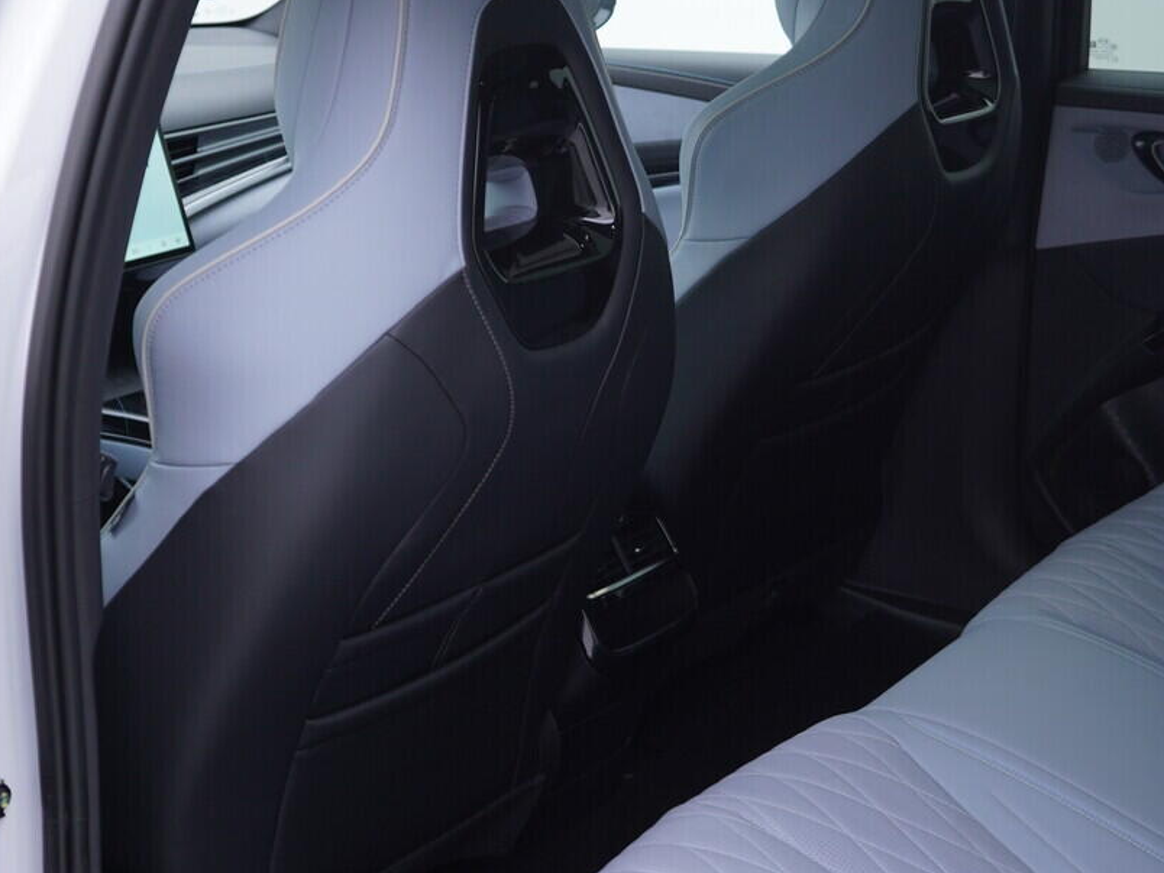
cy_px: 563
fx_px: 2085
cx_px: 748
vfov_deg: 23.6
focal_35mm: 62
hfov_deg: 31.0
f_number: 3.2
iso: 125
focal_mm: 24
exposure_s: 1/50
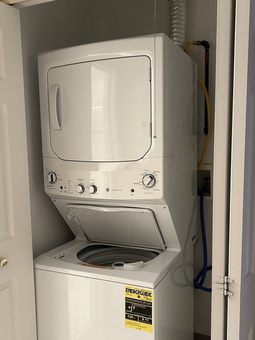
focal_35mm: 33
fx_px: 324
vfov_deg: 55.3
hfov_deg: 42.9
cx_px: 141
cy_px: 179
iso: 400
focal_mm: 5.7
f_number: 1.5
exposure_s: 1/60
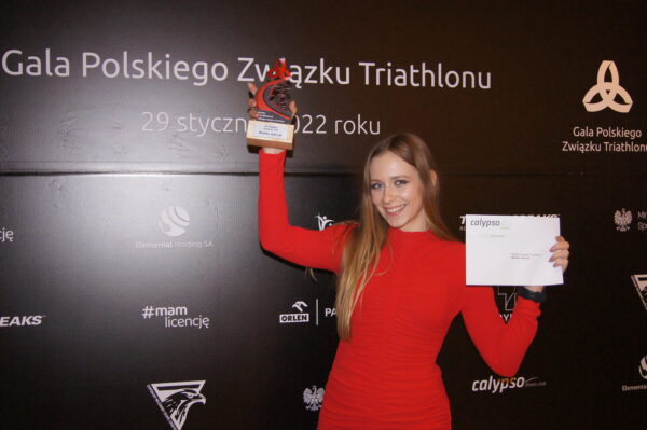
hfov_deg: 49.6
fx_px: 700
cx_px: 324
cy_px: 215
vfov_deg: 34.2
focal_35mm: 39
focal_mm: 26
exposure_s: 1/60
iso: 800
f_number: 4.5
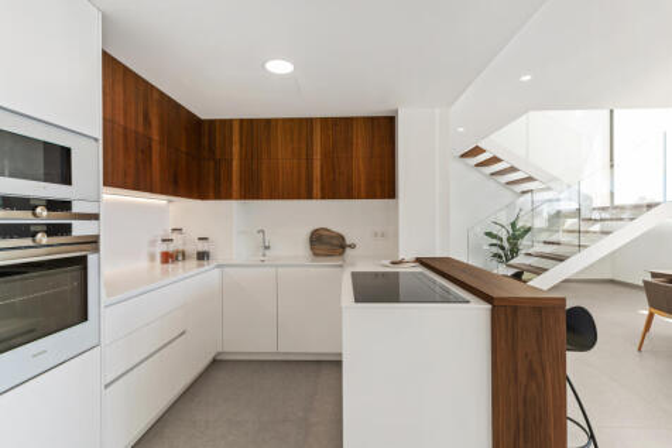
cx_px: 336
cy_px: 224
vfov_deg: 70.4
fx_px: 317
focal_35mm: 17
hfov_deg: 93.3
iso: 50
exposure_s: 1/15
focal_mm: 17
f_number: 8
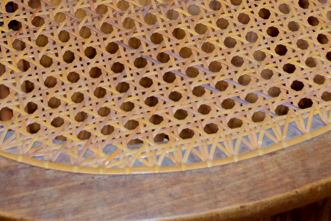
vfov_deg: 17.8
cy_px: -14
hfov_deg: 27.3
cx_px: 169
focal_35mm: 74
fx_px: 682
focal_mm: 21
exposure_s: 1/100
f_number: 5
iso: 800
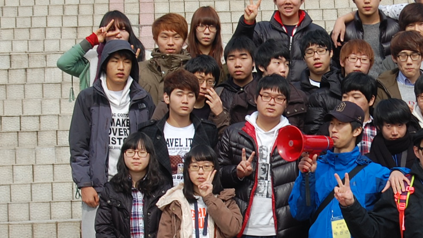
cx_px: 384
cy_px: 164
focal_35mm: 174
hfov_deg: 12.3
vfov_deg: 7.0
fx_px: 1952
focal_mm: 48
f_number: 9
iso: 200
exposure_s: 1/250
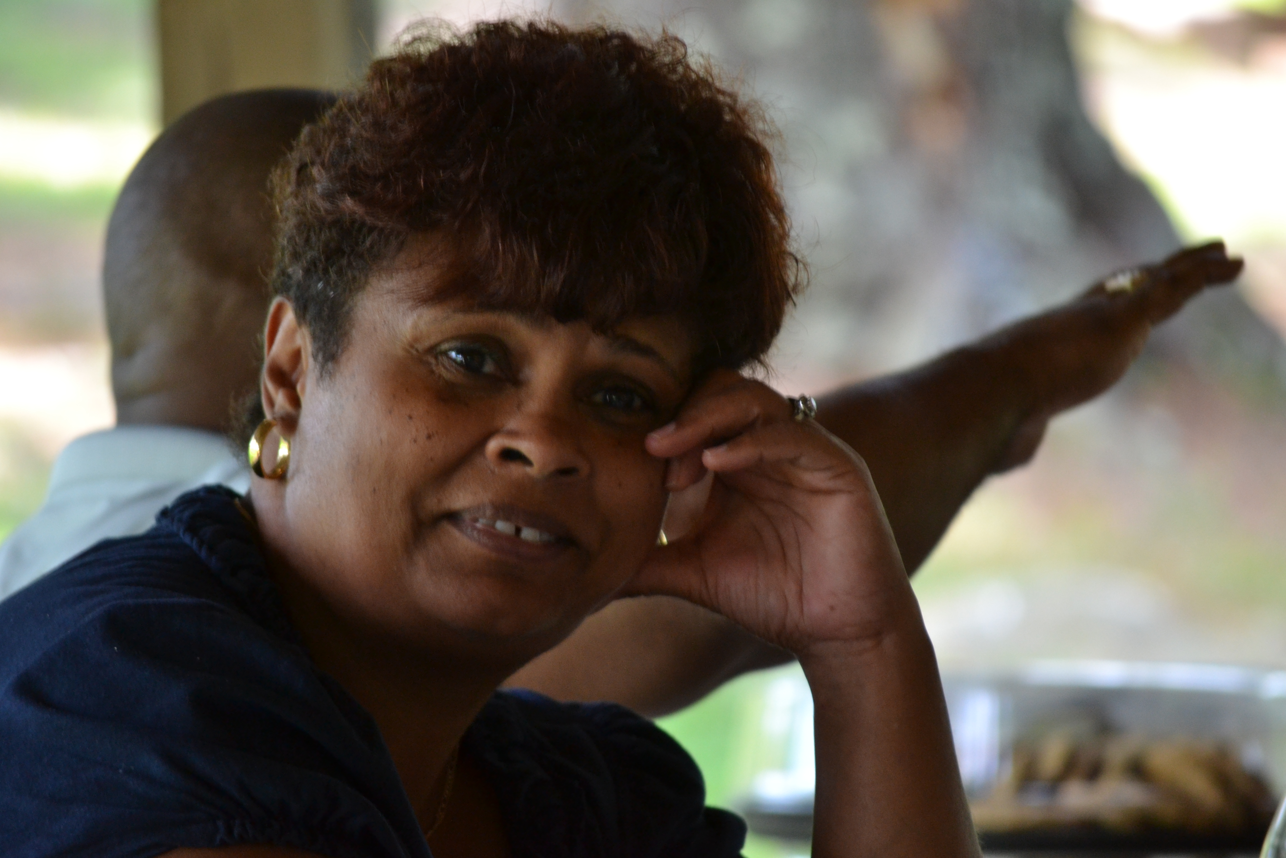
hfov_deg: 6.9
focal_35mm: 300
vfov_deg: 4.6
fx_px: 10716
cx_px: 643
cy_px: 429
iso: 1100
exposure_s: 1/125
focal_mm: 200
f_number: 5.6
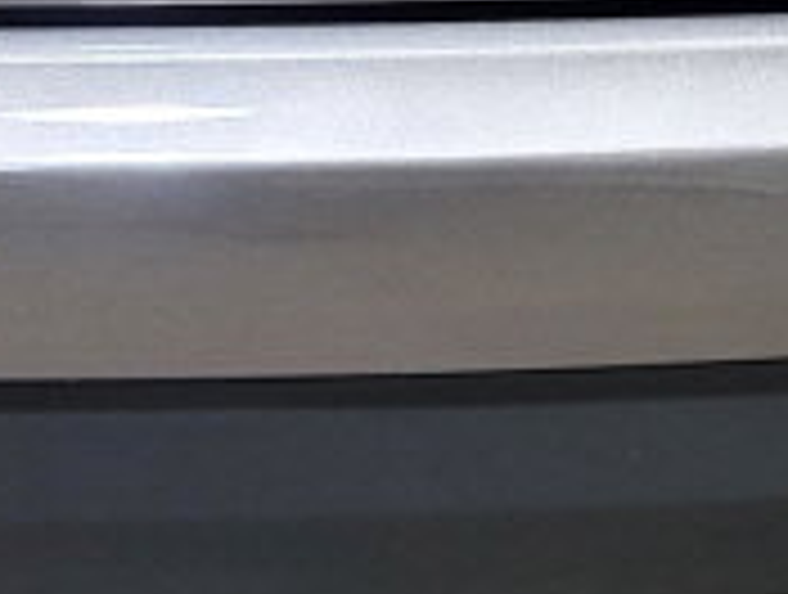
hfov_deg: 11.4
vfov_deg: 8.0
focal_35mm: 171
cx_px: 45
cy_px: -909
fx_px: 3901
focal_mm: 7
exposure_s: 1/120
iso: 100
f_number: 1.8
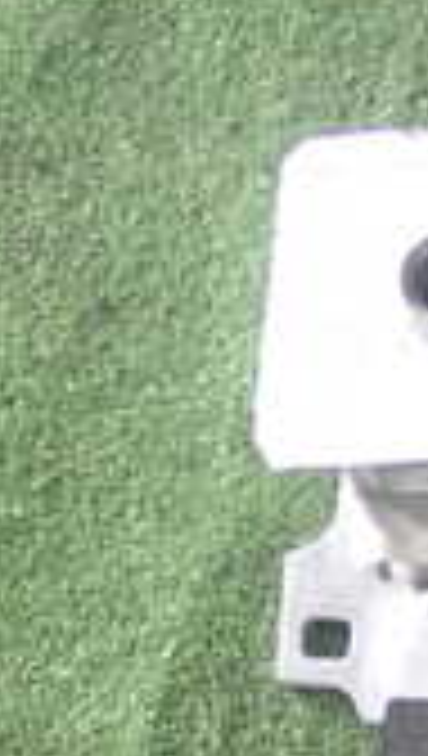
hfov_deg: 6.9
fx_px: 3436
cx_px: 806
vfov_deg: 12.4
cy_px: 734
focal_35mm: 171
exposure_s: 1/80
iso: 200
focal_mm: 7.84
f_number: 2.9
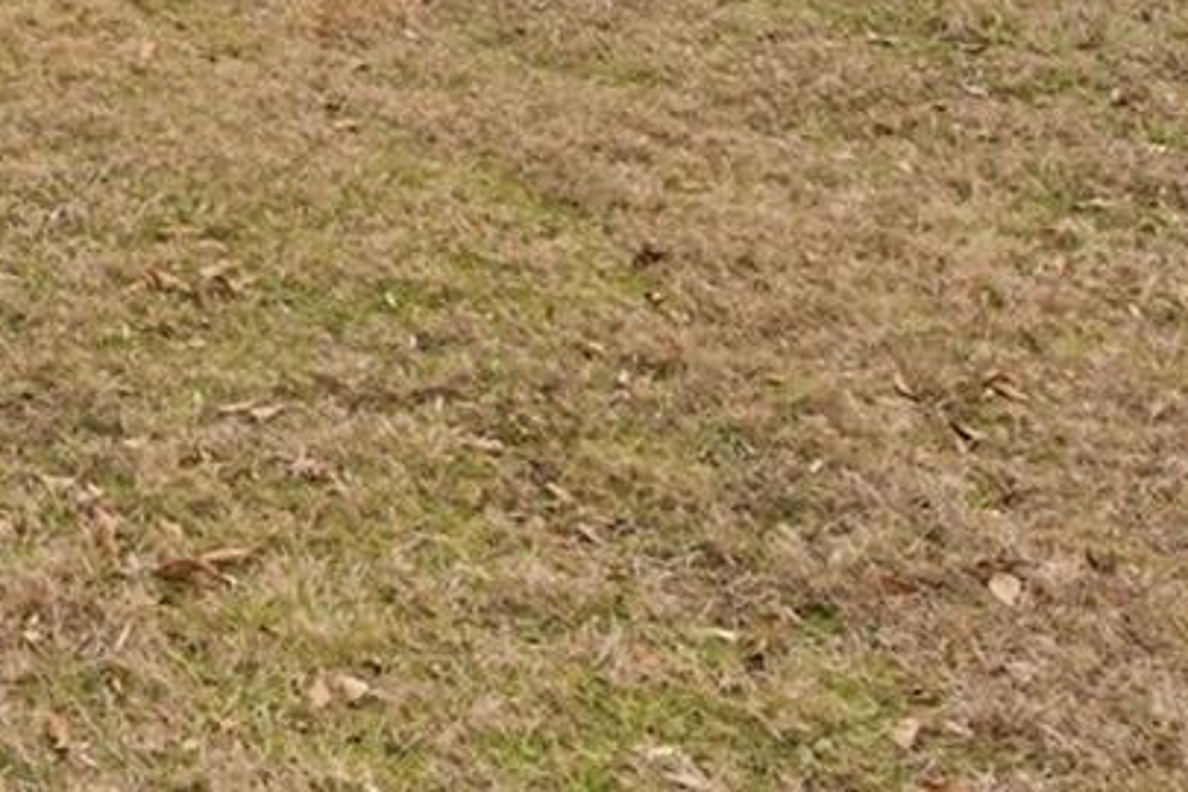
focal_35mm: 81
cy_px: -773
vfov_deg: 14.2
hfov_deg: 20.0
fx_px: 2673
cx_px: -795
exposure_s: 1/640
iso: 250
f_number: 9
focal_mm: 16
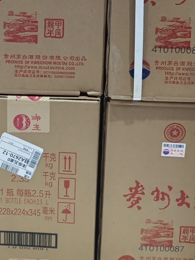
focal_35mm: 58
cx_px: 48
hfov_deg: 24.9
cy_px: -17
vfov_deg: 30.2
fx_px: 436
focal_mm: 5.56
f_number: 1.88
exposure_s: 1/33.3
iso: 1707
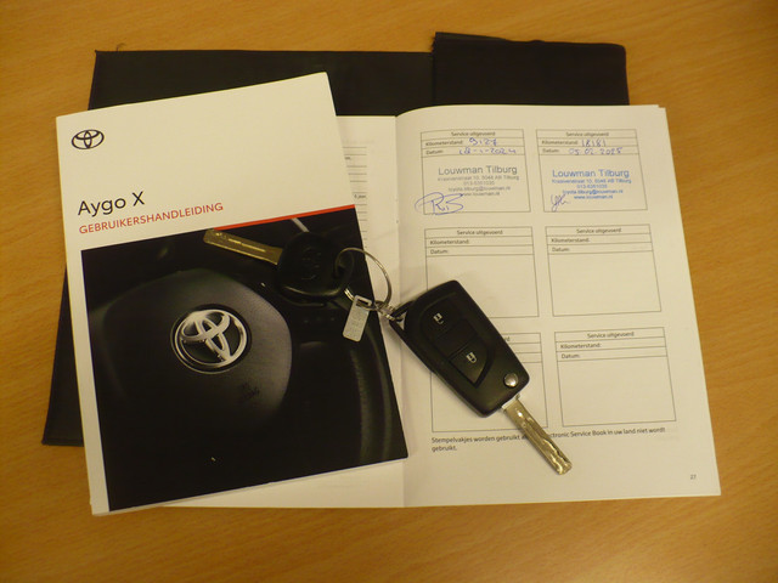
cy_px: 292
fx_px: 832
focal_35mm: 37
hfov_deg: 50.1
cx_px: 389
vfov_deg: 38.7
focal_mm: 6.1
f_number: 2.8
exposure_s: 1/30
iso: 200
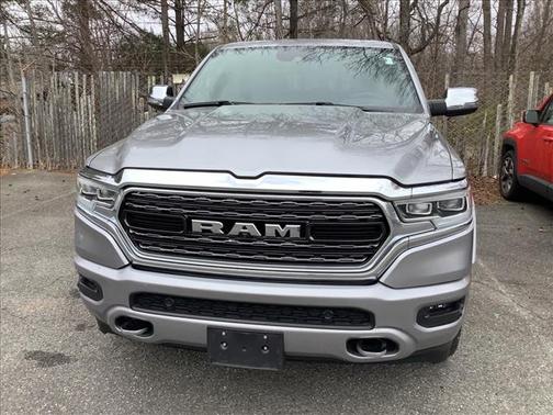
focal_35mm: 31
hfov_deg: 58.4
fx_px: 495
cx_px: 276
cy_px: 208
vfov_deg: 45.4
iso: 25
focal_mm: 3.3
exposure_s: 1/463
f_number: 2.4
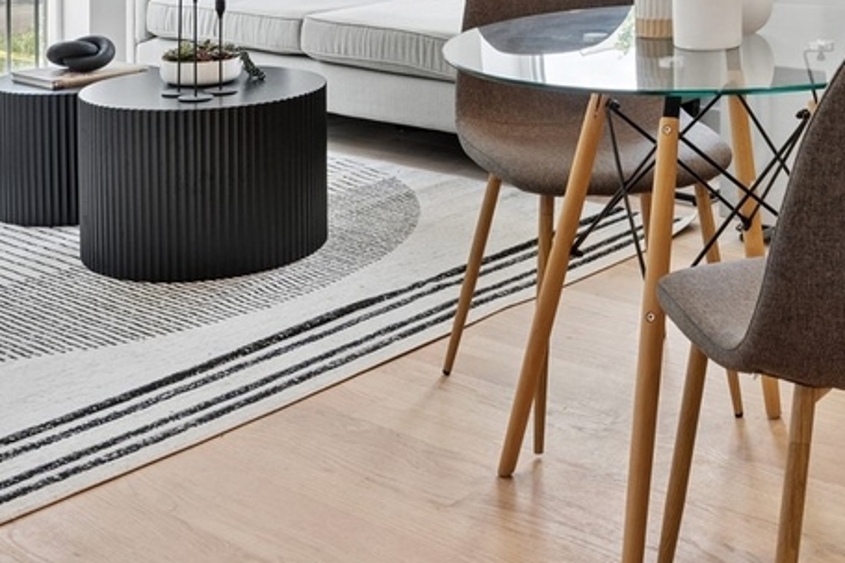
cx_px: 732
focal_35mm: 57
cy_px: -169
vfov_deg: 21.5
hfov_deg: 33.5
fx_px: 1337
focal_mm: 16
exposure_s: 1/40
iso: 200
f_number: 8
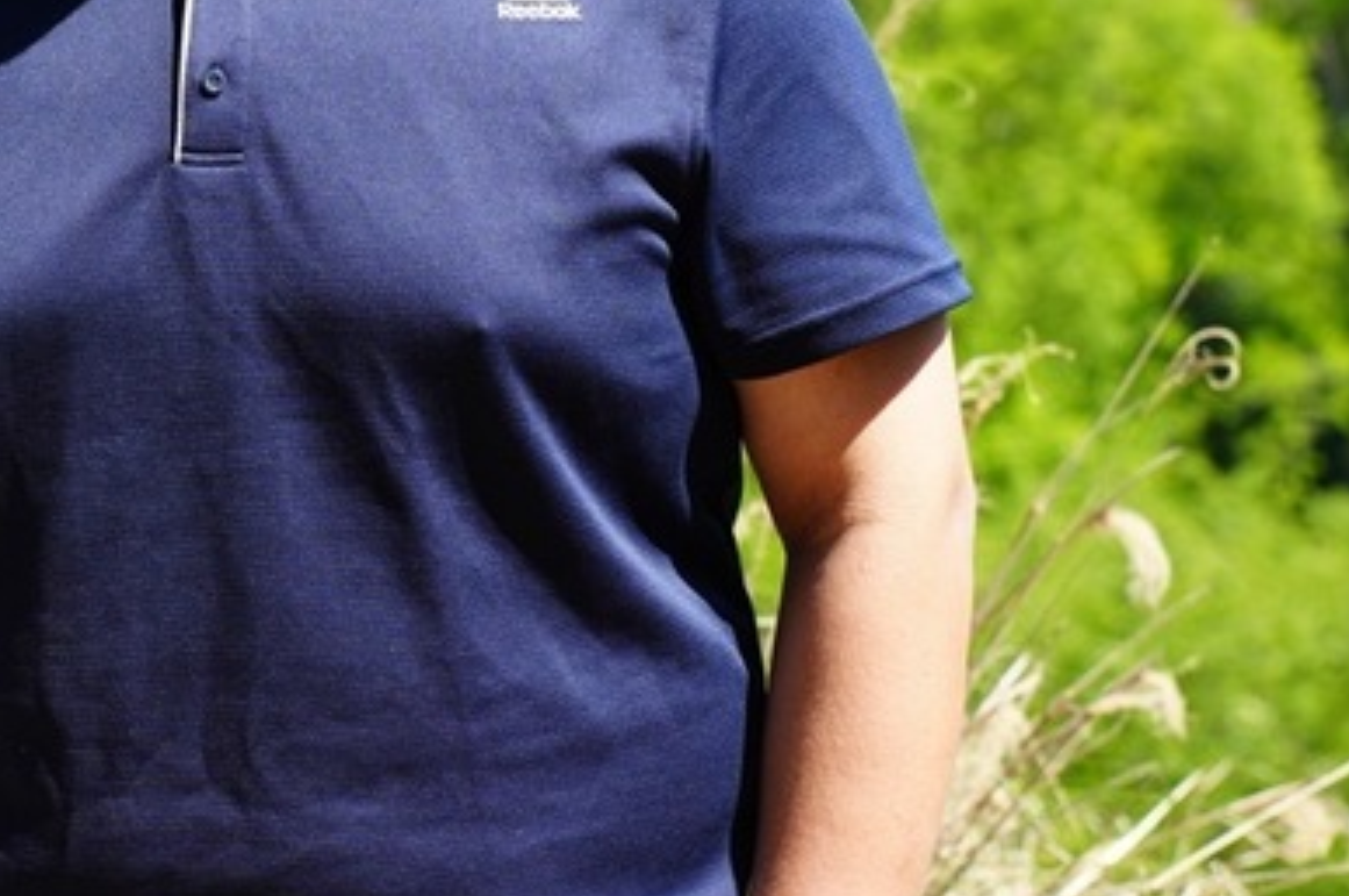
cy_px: 321
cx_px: -101
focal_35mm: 194
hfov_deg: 10.5
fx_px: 7260
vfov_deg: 7.1
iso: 100
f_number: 5
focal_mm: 75
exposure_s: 1/200
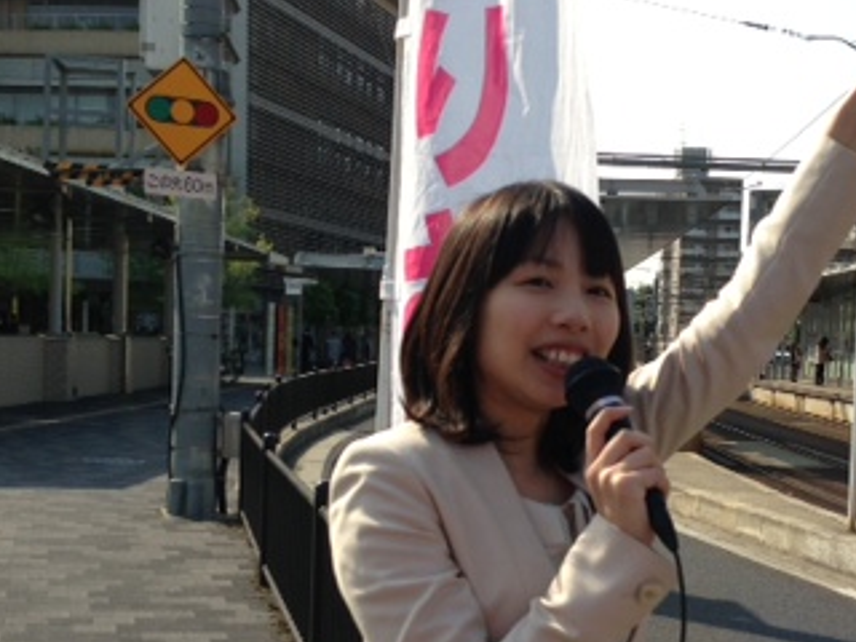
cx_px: 583
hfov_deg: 29.2
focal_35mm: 66
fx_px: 1632
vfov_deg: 22.1
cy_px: 460
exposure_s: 1/1290
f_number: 2.4
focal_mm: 4.13
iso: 50
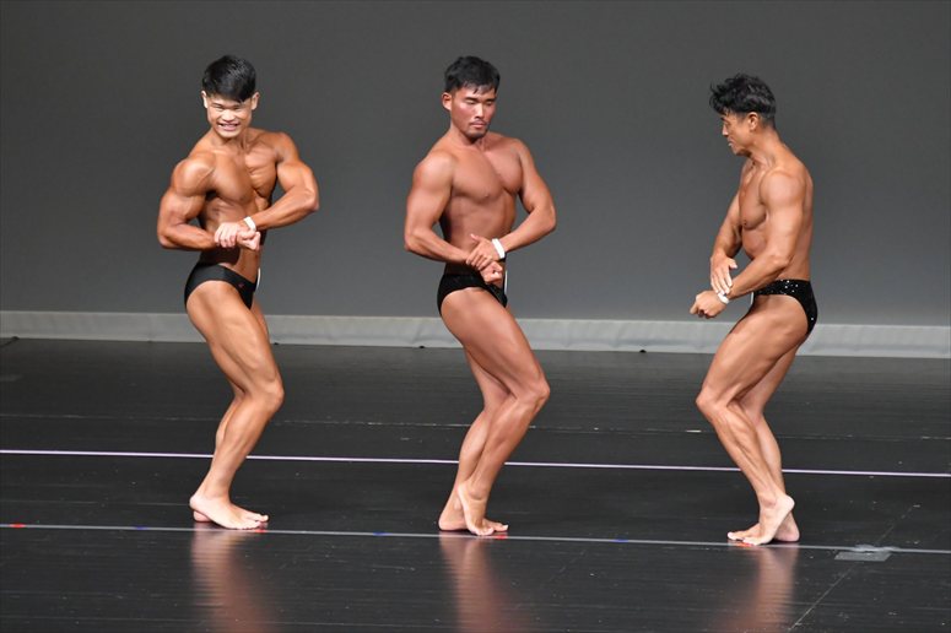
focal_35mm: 300
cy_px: 316
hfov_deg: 6.9
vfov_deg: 4.6
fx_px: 7921
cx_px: 476
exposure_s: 1/400
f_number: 5.6
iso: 5000
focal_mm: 200
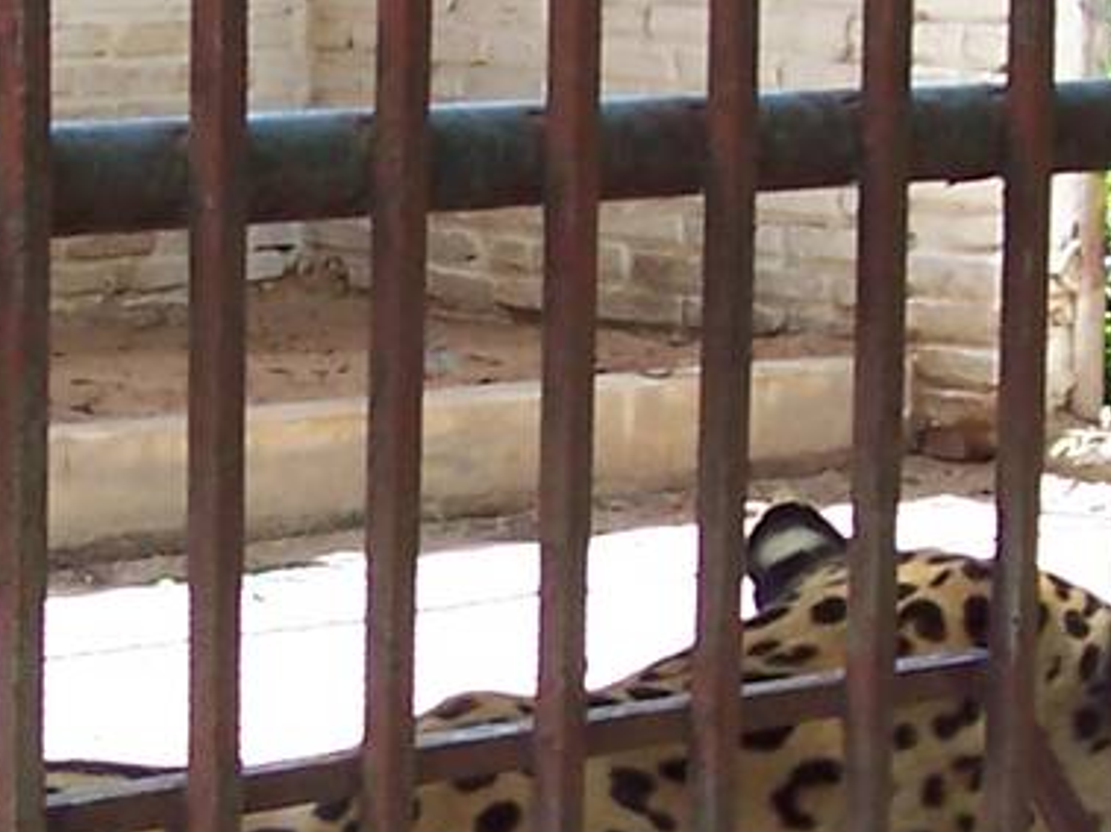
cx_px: 282
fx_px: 5709
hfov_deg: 11.1
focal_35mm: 178
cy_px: 797
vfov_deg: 8.3
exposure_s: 1/180
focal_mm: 7
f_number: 3
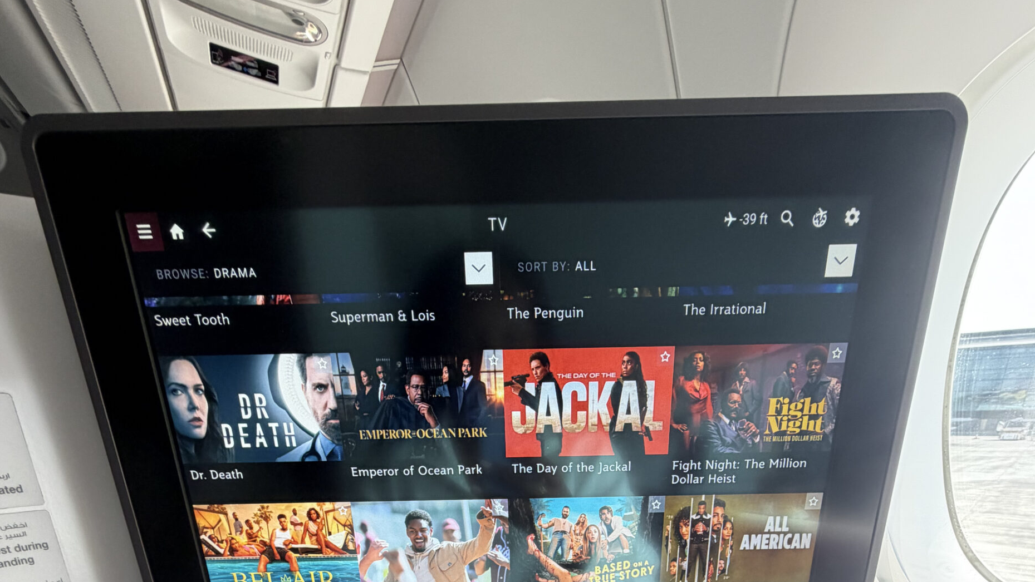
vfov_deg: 42.4
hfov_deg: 83.8
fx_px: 576
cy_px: 637
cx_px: 533
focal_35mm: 21
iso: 100
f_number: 2.2
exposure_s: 1/85
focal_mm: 2.22
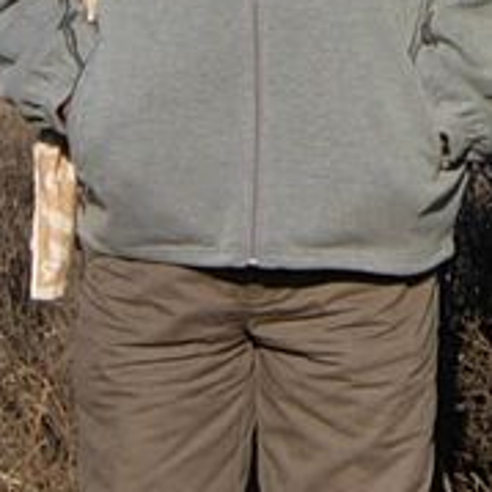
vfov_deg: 7.6
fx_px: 3650
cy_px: -168
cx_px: 726
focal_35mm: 227
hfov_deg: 7.6
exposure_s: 1/304
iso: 50
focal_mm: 7.5
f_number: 6.1
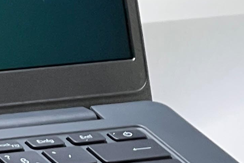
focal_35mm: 446
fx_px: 3023
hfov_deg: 4.6
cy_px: 76
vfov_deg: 3.1
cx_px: -154
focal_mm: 9
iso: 200
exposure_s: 1/60
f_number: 2.8
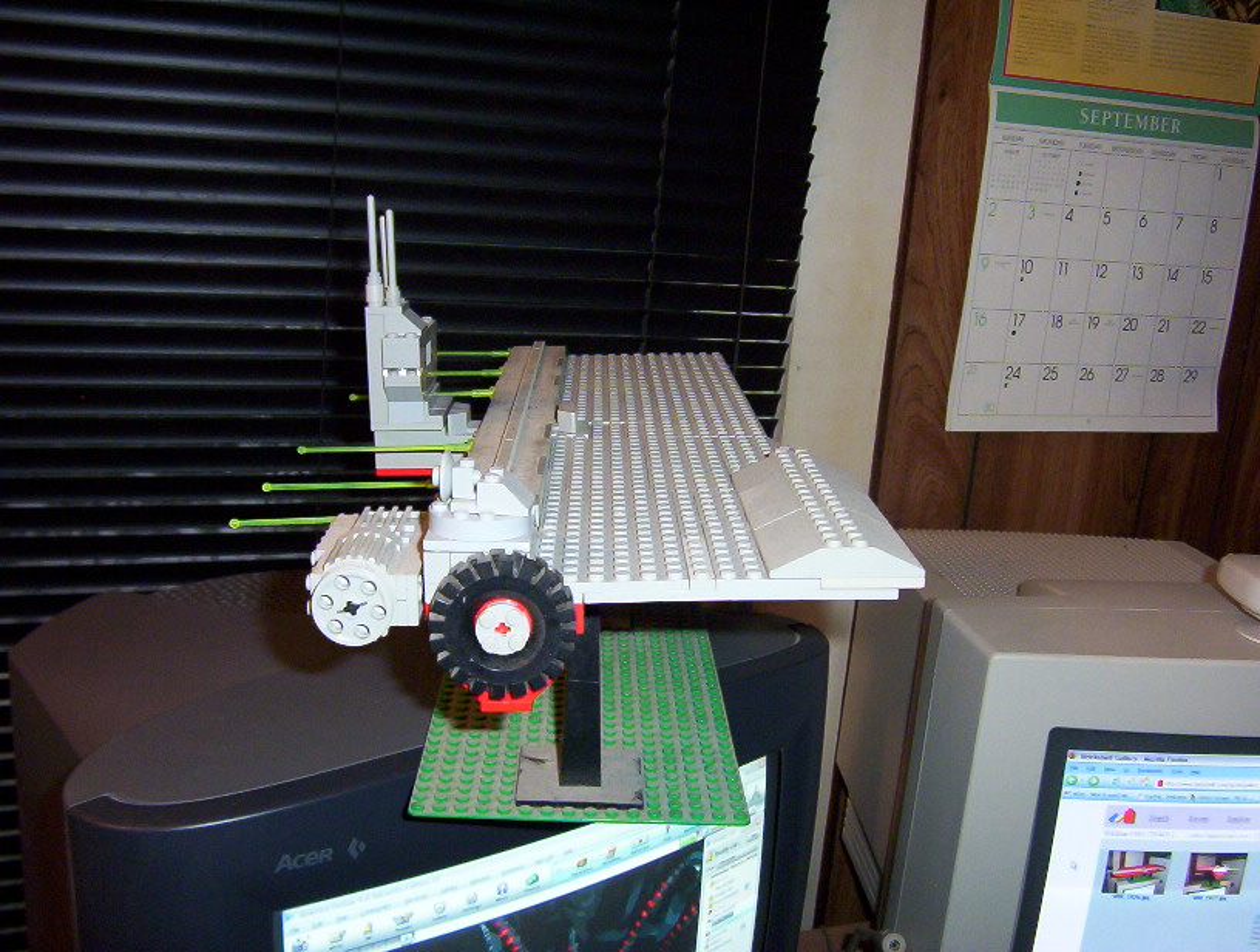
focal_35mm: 36
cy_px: 476
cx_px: 630
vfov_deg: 39.8
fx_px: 1313
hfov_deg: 51.2
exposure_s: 1/30
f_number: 2.76
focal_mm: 5.54
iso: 140
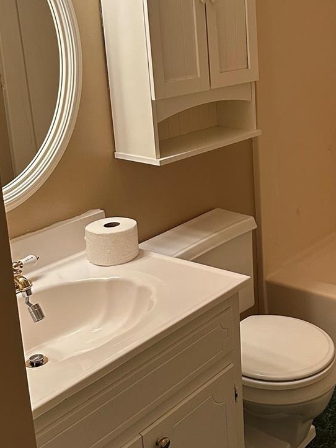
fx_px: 660
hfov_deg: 26.8
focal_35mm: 51
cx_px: 346
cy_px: 188
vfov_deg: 37.4
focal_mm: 6.86
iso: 320
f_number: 1.78
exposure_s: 1/60
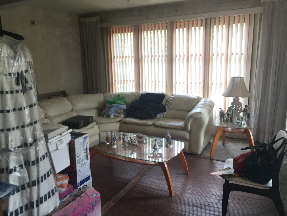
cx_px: 144
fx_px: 240
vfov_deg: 48.2
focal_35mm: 29
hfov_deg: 61.7
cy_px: 108
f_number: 2.2
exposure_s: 1/30
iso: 32
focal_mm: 4.15
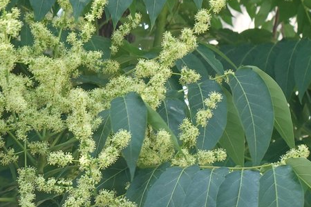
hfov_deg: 8.1
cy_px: -27
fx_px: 2151
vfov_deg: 5.5
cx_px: -149
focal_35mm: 249
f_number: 5.6
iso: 125
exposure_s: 1/80
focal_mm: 25.7
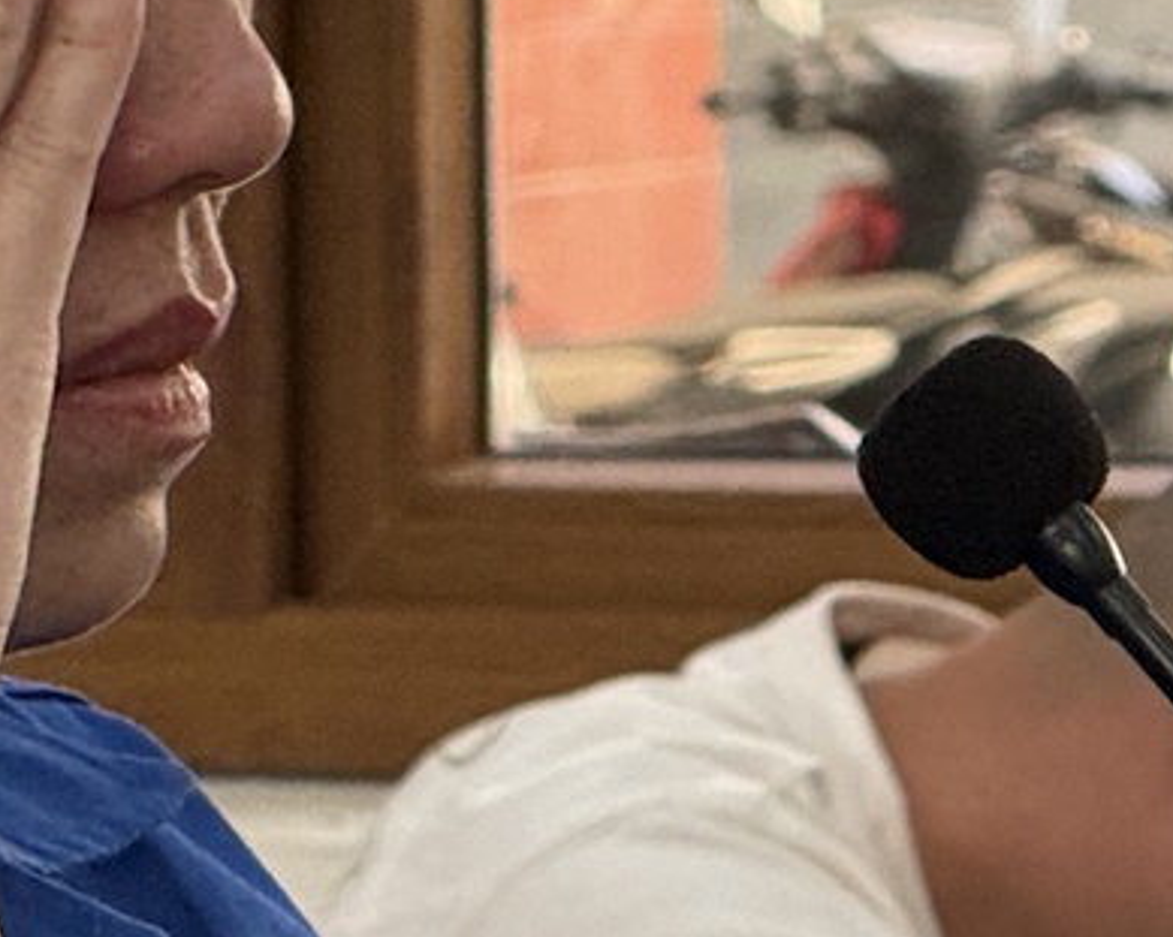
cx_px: -226
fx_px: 20894
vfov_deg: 2.6
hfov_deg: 3.2
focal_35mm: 602
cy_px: 331
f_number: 2.8
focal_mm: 15.66
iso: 125
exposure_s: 1/99
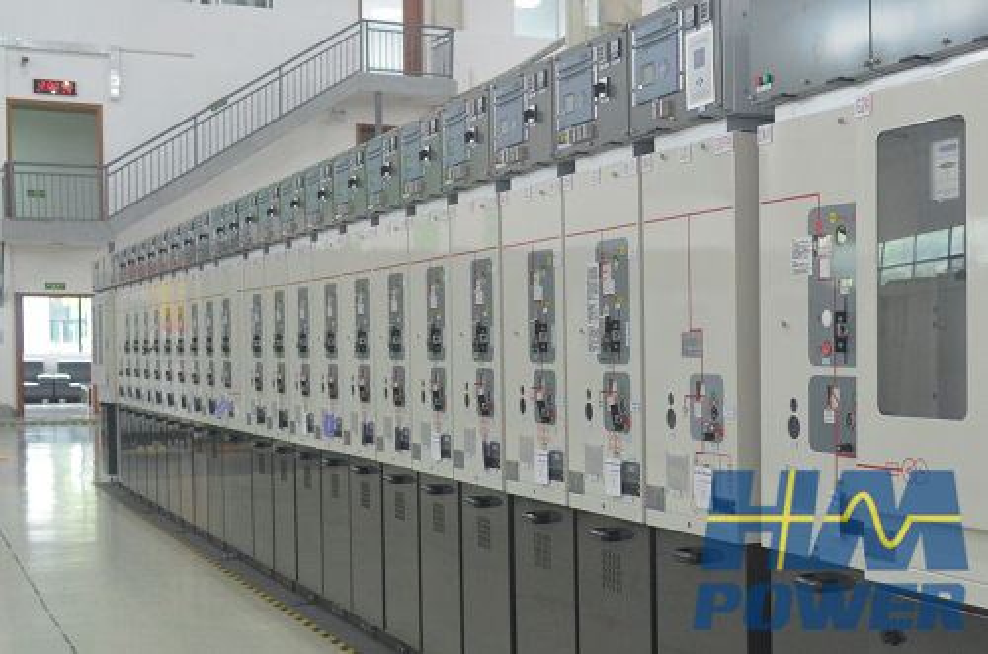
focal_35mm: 27
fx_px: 739
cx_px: 494
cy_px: 327
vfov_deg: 47.7
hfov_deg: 67.5
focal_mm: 18
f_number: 3.5
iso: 1250
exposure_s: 1/50
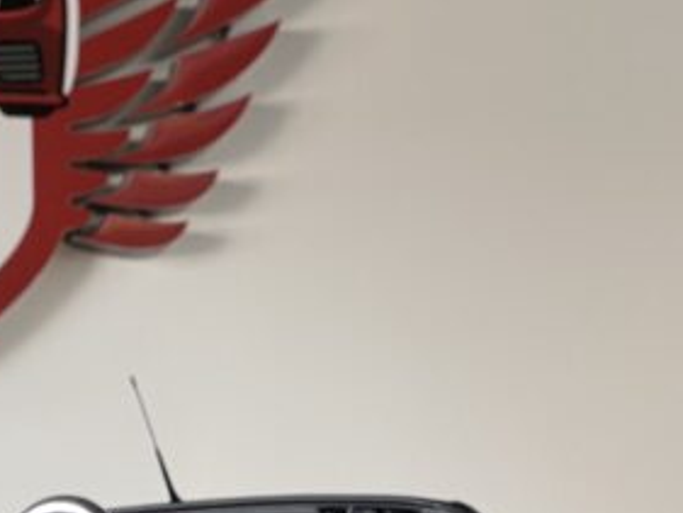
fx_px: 4323
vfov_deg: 6.7
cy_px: 608
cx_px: 2
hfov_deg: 9.0
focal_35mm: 219
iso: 200
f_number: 2.8
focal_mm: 9
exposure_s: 1/40
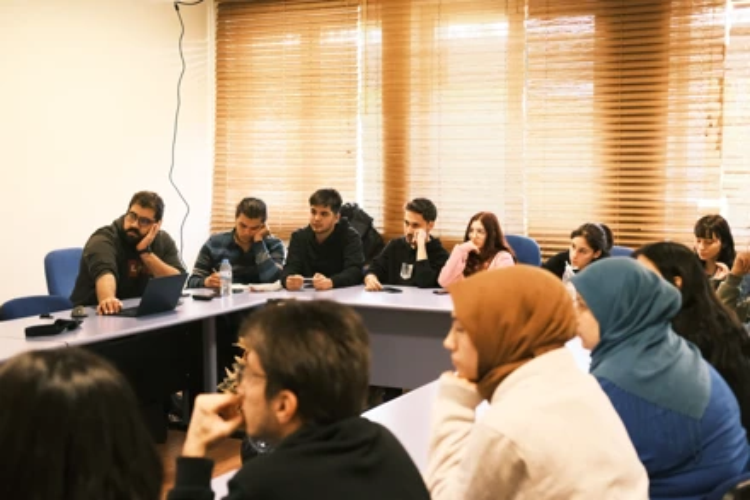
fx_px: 1104
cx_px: 375
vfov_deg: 25.5
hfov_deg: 37.5
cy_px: 250
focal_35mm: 53
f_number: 2.5
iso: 3200
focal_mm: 35
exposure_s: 1/160
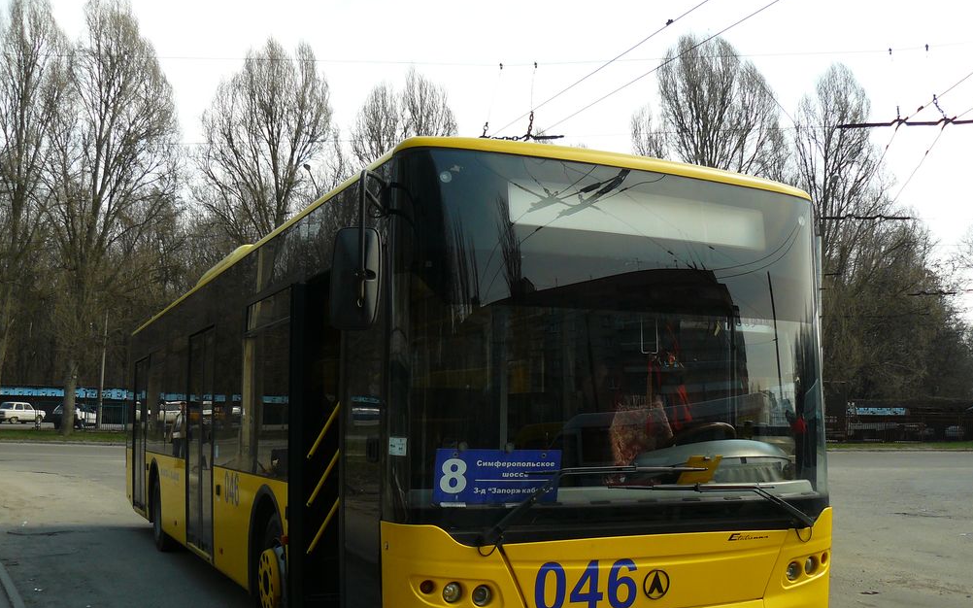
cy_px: 361
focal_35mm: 39
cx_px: 490
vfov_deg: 32.7
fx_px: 1034
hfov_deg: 50.4
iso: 100
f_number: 2.8
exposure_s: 1/640
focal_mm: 6
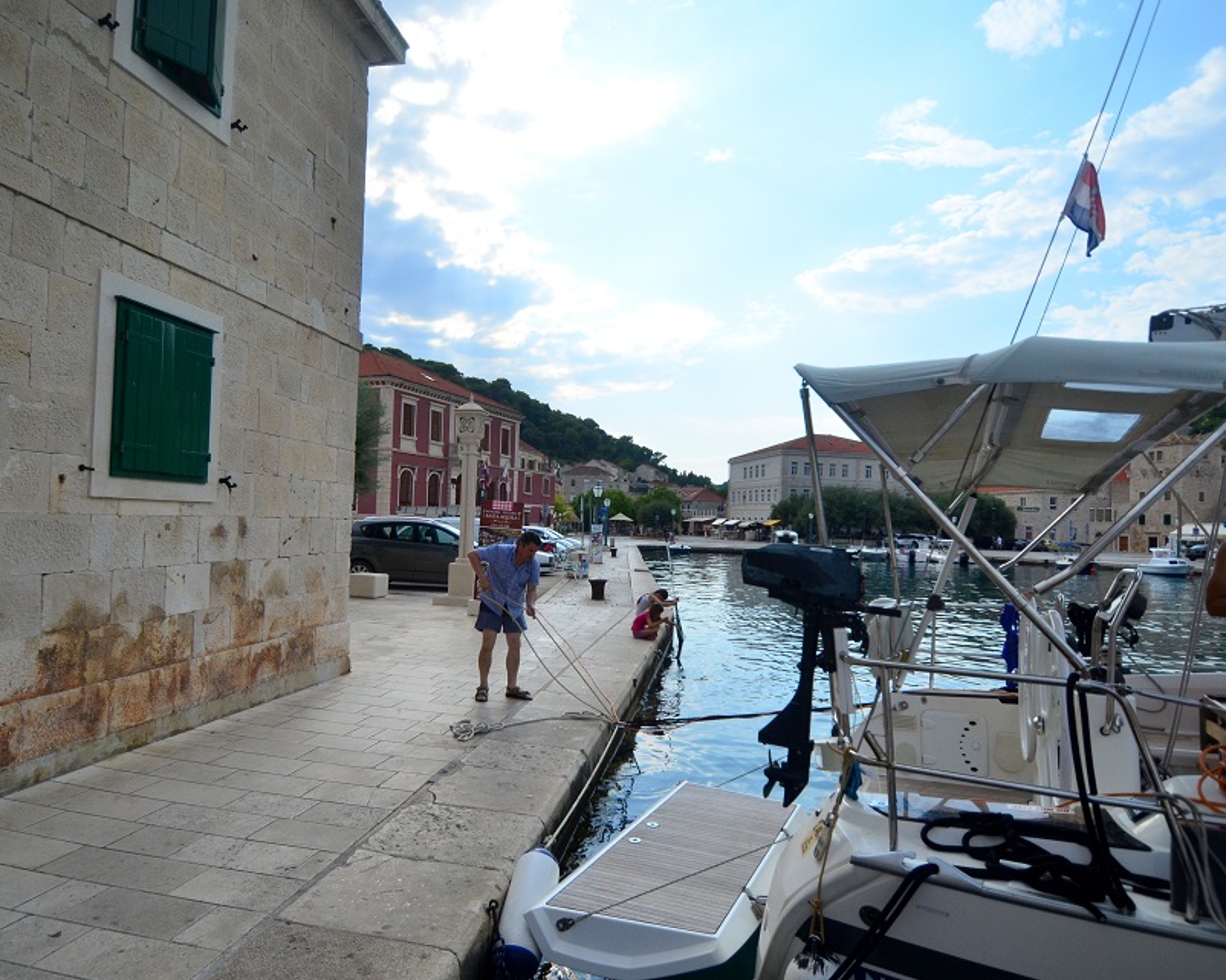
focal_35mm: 21
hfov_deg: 77.6
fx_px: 762
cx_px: 598
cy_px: 485
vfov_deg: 65.5
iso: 500
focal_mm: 12
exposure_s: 1/8000
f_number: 4
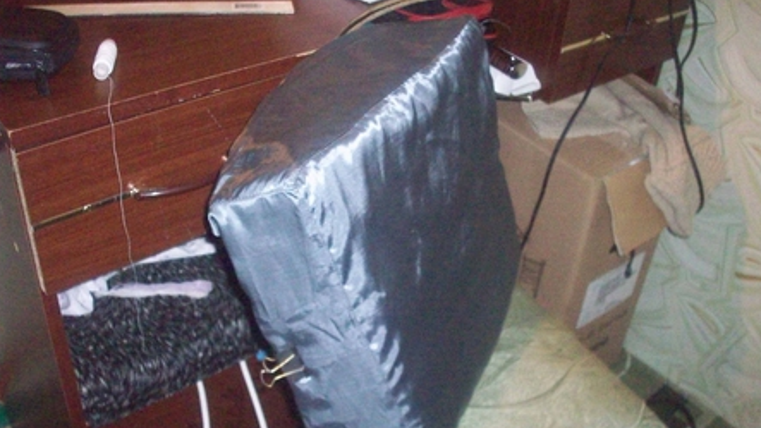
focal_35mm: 41
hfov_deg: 49.4
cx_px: 383
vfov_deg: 28.8
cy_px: 280
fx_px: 827
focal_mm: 6.2
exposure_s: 1/64
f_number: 2.8
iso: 800
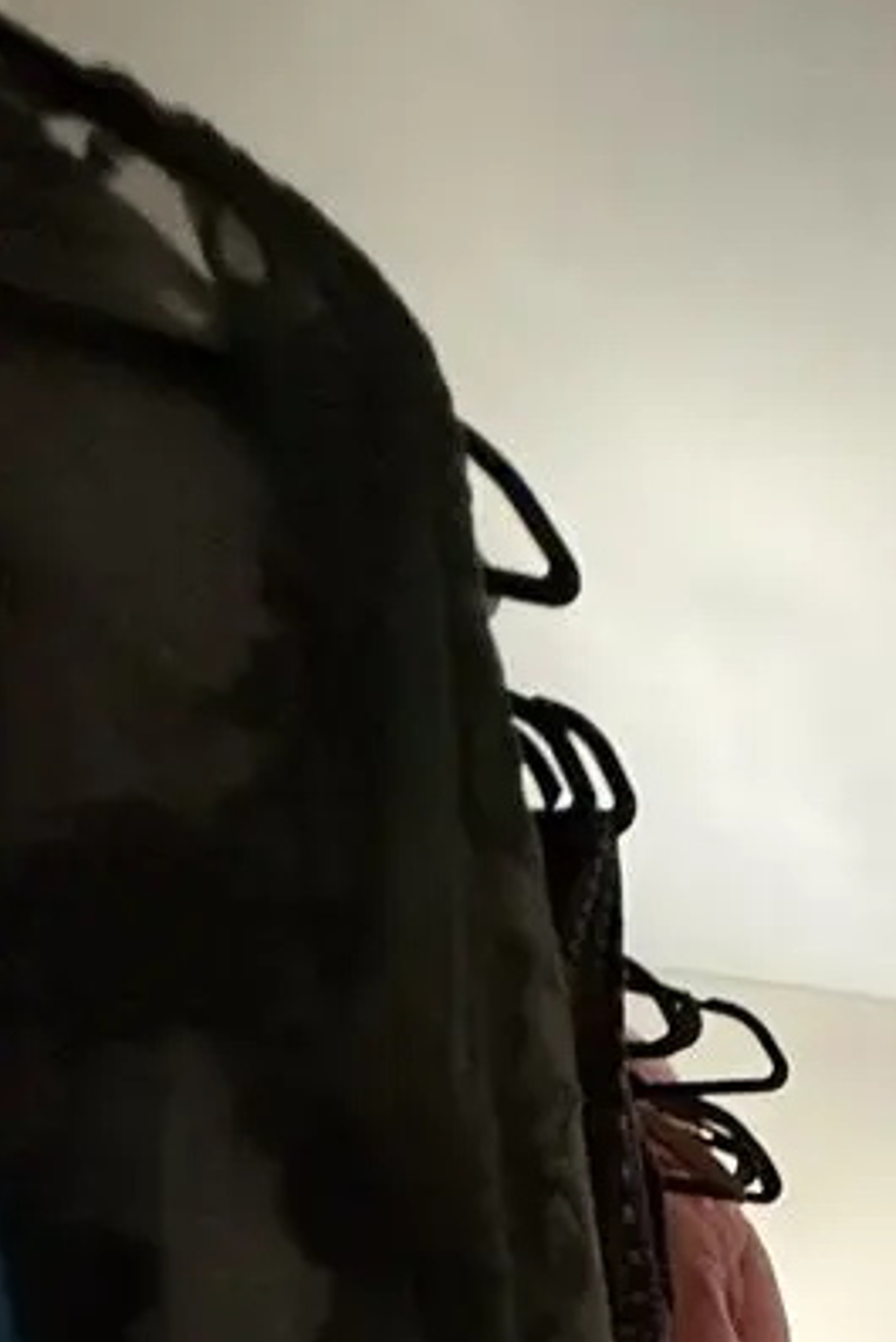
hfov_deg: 22.1
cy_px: 1819
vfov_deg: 31.7
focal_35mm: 44
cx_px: 1508
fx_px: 1641
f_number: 2.2
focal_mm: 2.22
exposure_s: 1/60
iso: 500
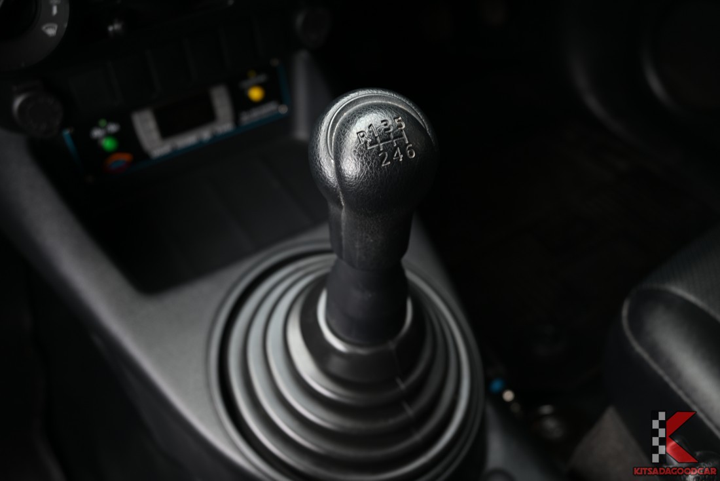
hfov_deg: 58.7
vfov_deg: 41.1
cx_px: 360
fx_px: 640
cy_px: 240
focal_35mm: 32
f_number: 5.6
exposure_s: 1/45
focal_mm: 32
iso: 200
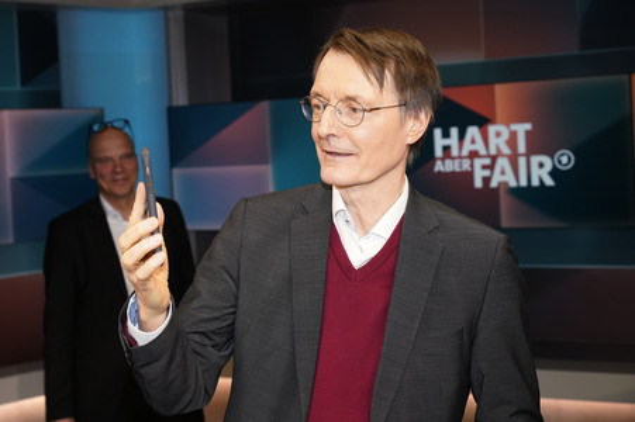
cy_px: 211
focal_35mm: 47
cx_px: 318
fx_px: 828
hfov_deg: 41.9
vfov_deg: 28.6
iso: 2000
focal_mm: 47
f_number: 5
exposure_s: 1/160
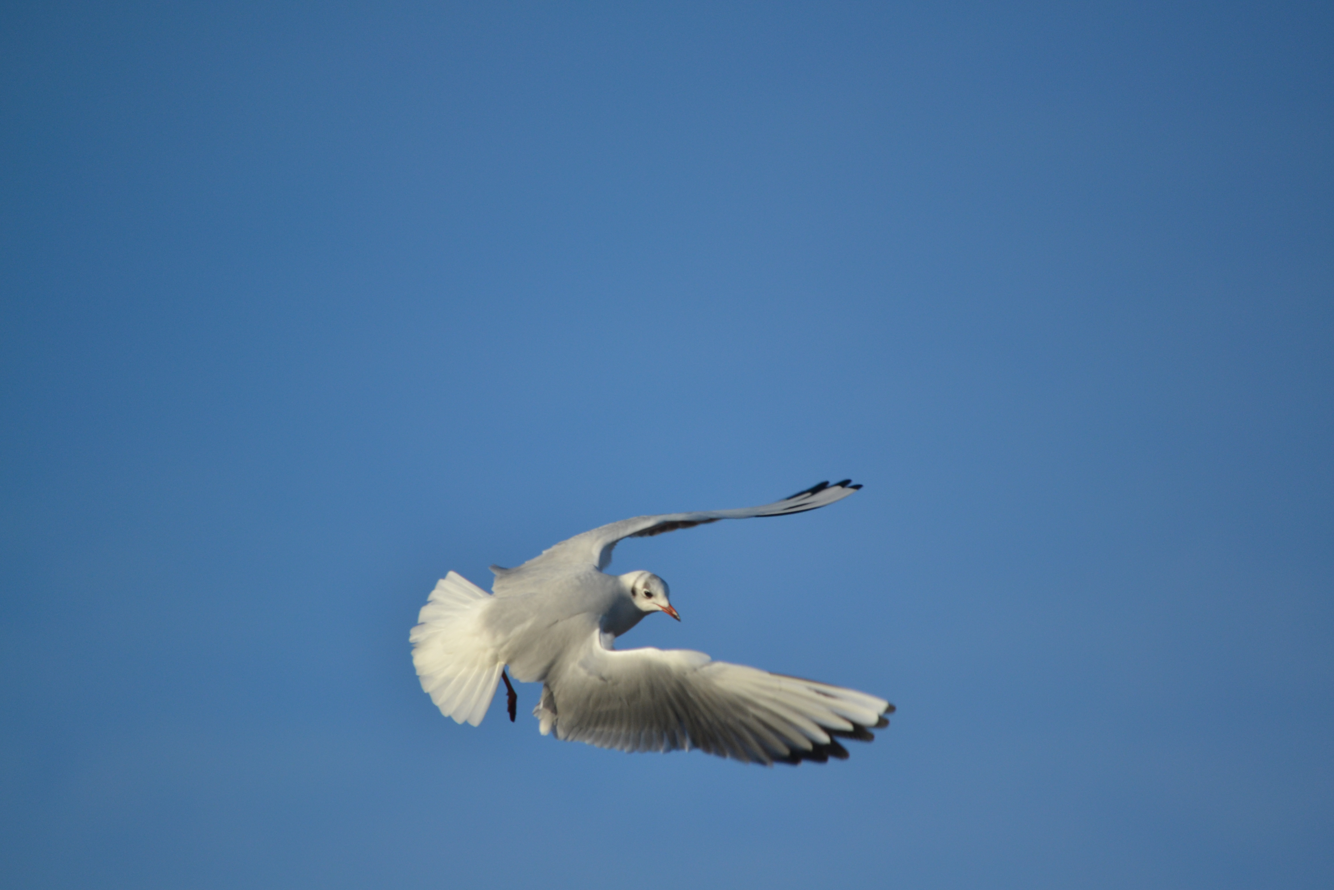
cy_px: 445
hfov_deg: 4.6
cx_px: 667
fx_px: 16674
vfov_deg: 3.1
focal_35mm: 450
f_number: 5.6
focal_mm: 300
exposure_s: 1/2000
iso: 400
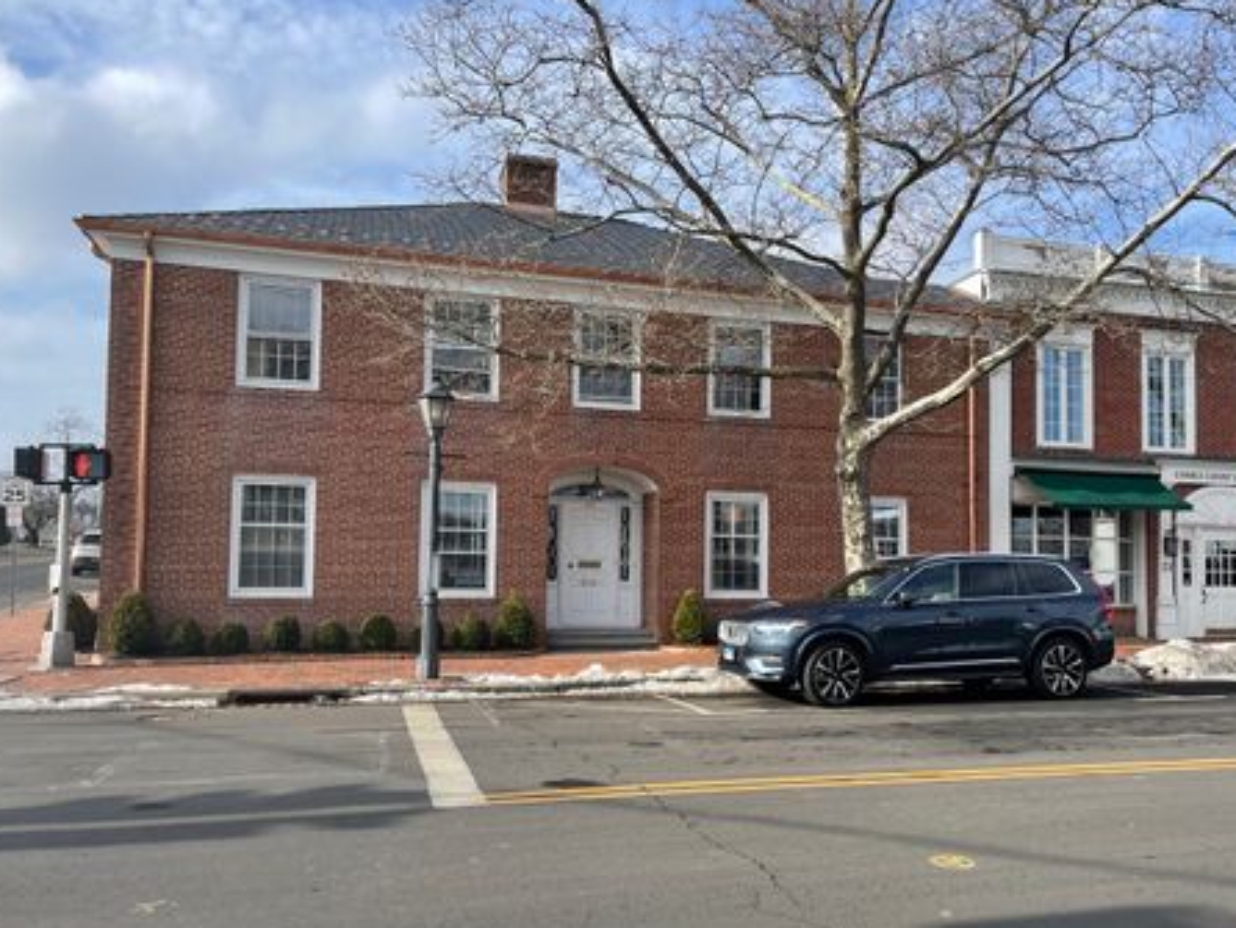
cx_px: 673
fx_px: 1000
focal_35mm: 28
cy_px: 508
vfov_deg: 49.7
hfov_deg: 63.3
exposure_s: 1/1946
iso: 32
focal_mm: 5.1
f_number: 1.6
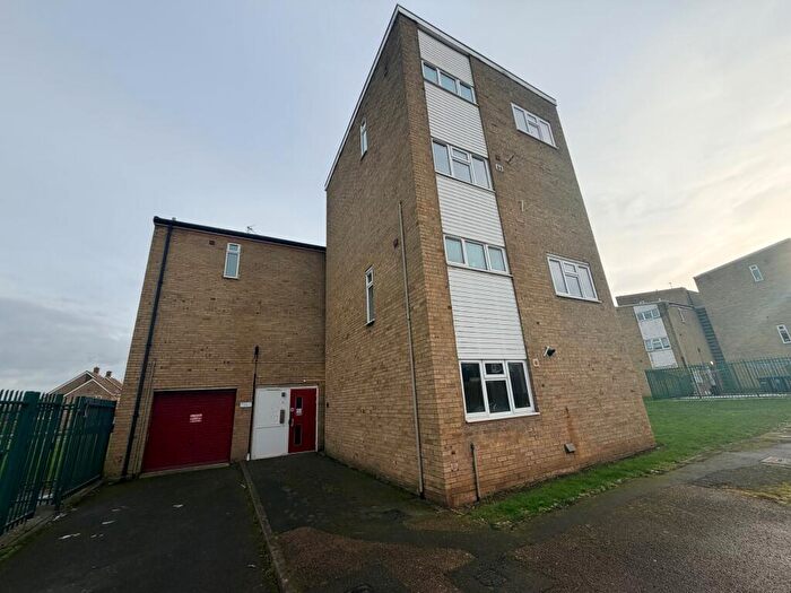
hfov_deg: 102.1
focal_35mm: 14
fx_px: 320
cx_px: 396
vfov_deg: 85.7
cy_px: 296
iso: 40
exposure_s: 1/554
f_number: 2.2
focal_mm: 2.22
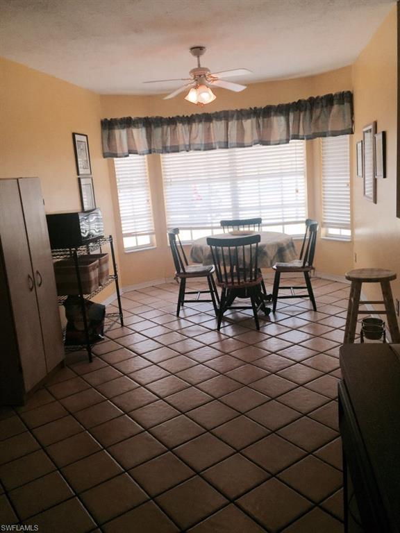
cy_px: 266
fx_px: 447
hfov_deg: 48.2
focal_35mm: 29
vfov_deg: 61.7
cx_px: 200
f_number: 2.2
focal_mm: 4.15
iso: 32
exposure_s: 1/293
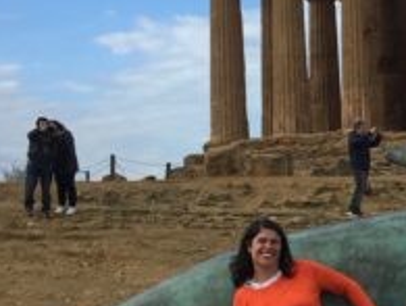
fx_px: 1340
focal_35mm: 114
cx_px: 543
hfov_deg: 16.2
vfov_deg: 13.0
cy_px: 194
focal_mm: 4.15
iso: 32
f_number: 2.2
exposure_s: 1/1163
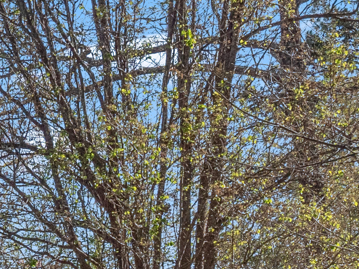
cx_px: -613
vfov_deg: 7.3
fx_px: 2053
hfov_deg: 8.7
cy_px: 447
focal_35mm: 198
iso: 400
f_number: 5.6
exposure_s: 1/1600
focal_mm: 18
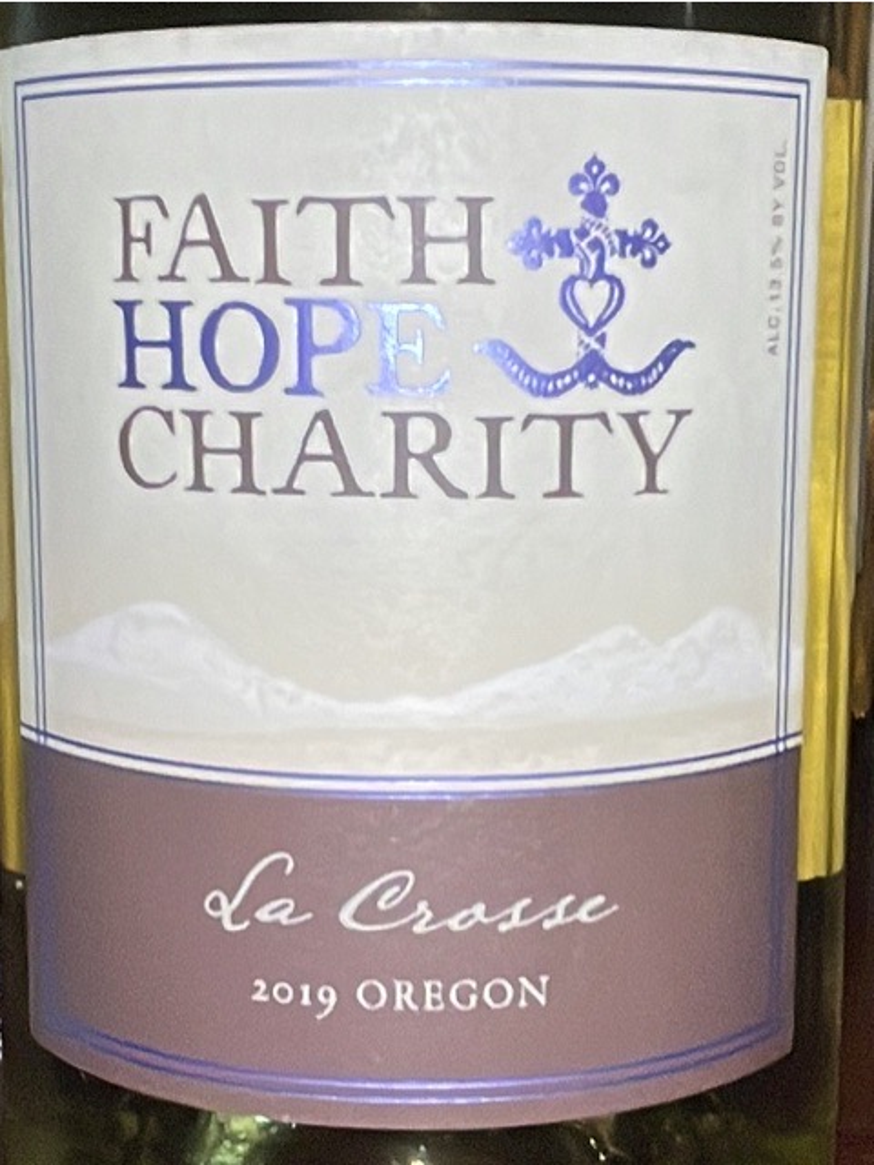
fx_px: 1010
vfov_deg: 60.0
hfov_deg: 46.8
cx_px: 437
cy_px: 582
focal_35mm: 30
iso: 64
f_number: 2.4
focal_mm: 1.54
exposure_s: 1/60
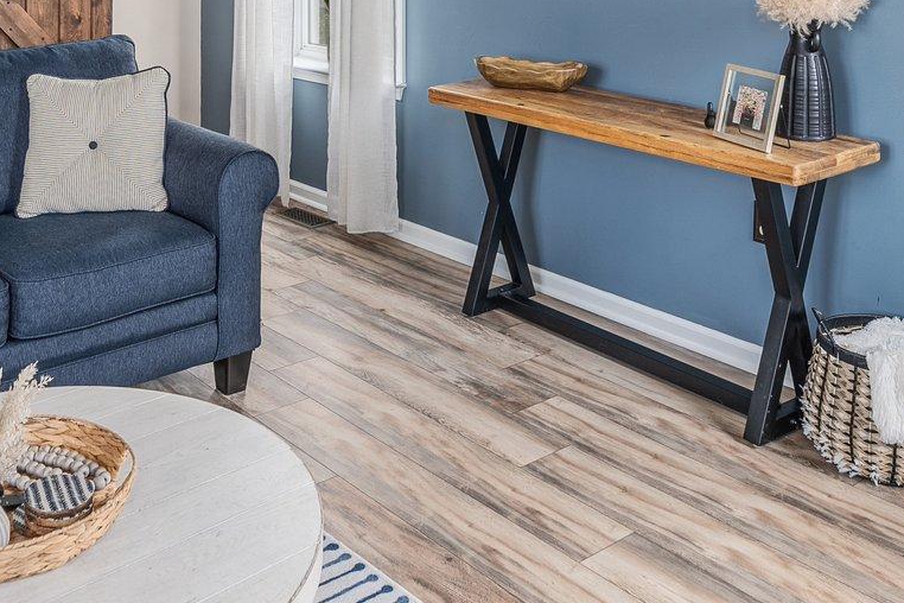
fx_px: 1080
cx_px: 352
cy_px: -125
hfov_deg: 45.1
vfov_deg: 27.4
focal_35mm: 43
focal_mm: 16
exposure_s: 1/30
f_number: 7.1
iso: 320
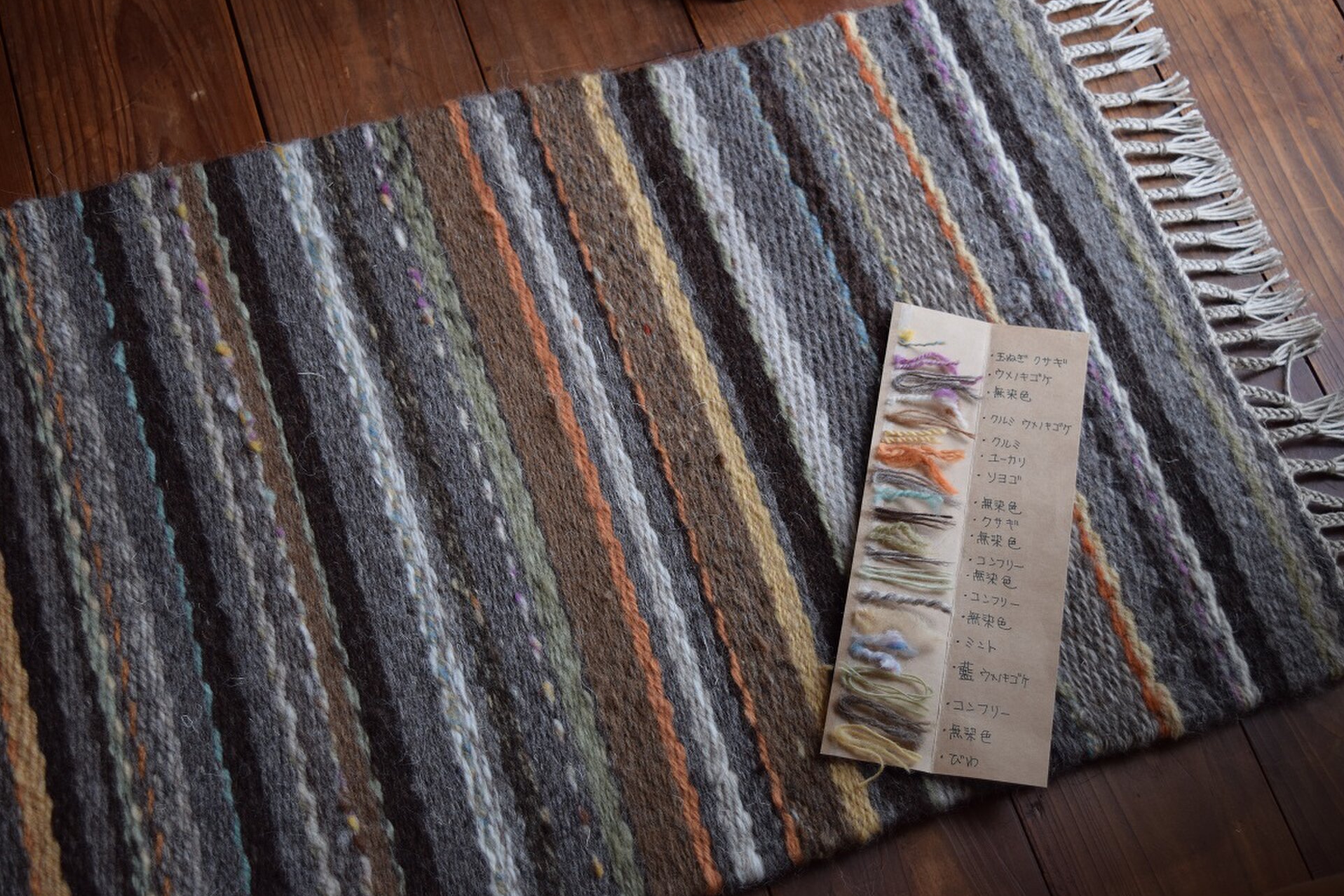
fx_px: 1811
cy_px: 441
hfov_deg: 40.7
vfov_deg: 27.8
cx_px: 656
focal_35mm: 49
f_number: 4.5
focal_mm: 31
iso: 400
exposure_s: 1/80
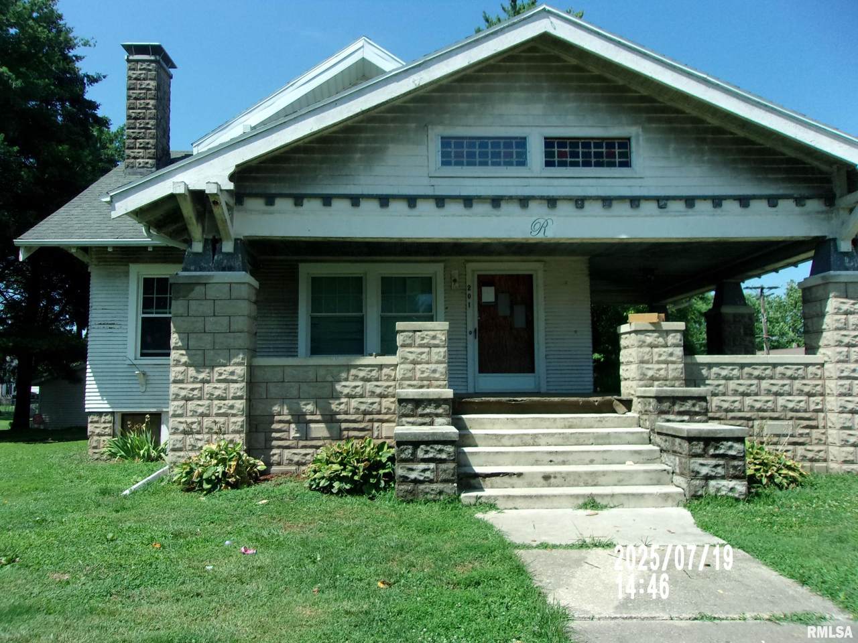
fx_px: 669
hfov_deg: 65.3
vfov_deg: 51.4
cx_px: 429
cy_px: 322
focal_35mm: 27
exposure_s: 1/150
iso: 200
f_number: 10.4
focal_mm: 4.9
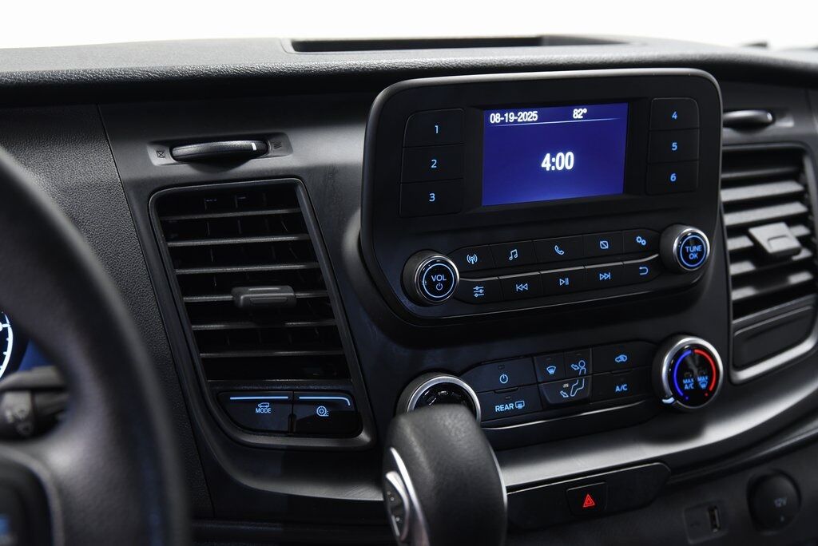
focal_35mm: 52
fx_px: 1182
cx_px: 409
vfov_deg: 26.0
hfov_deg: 38.2
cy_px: 273
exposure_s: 1/20
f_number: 4.5
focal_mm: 52
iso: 1600
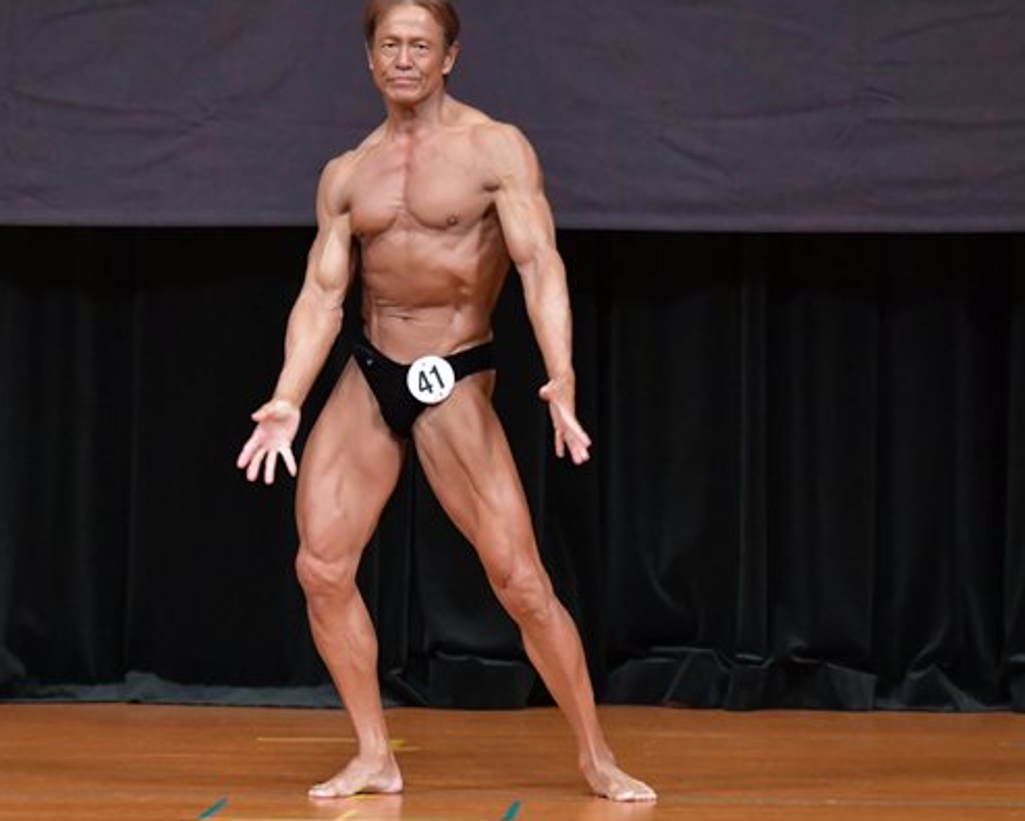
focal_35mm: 375
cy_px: 379
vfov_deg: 4.1
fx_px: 11385
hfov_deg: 5.2
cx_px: 420
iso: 5000
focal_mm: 170
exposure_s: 1/400
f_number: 5.6
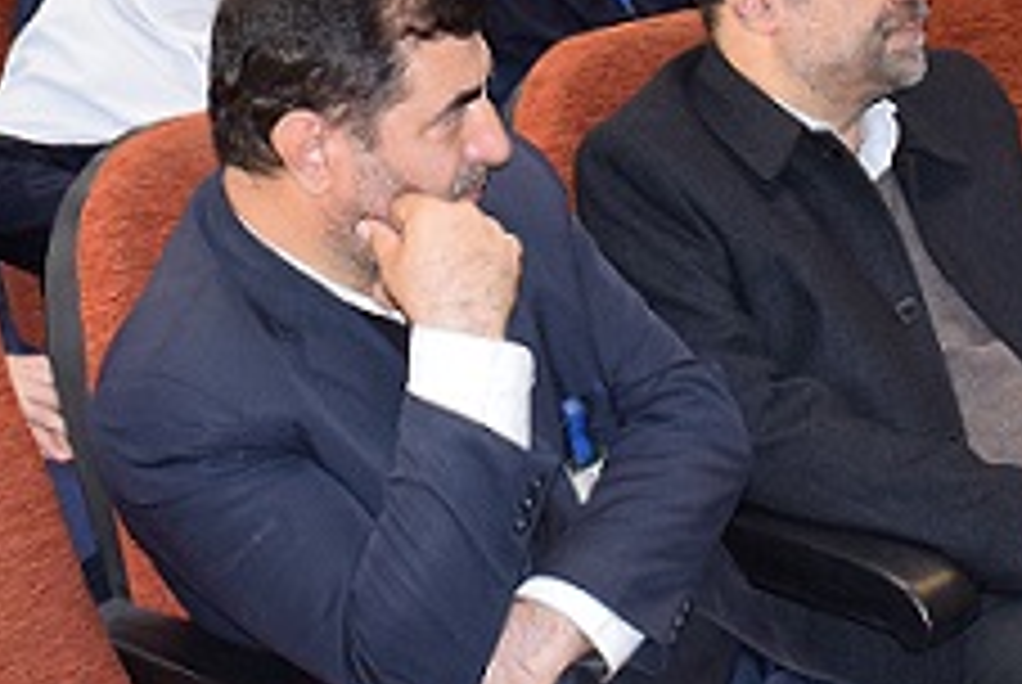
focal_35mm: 114
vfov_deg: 11.7
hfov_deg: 17.9
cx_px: 486
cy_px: -220
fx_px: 3240
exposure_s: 1/60
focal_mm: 20
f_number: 4
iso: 800
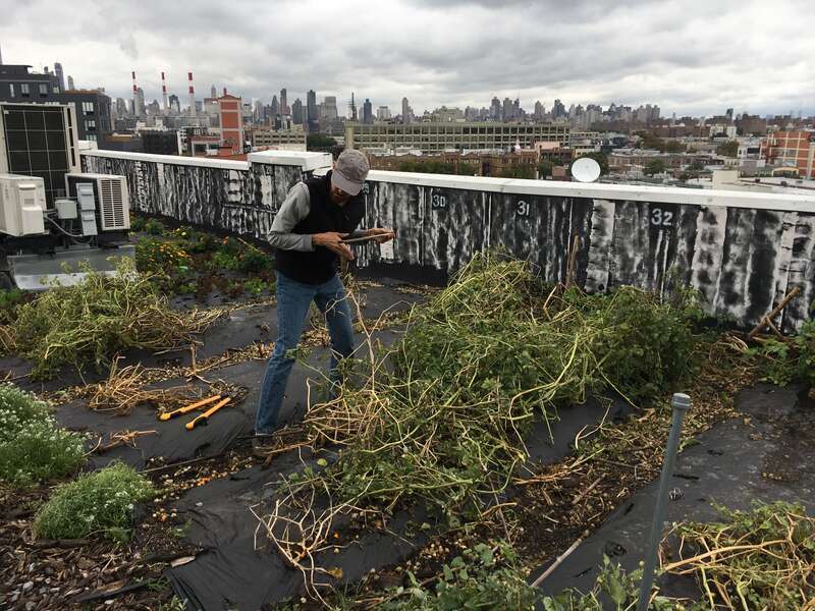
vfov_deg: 48.2
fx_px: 683
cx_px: 408
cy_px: 306
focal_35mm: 29
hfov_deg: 61.7
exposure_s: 1/499
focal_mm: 4.15
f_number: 2.2
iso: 25
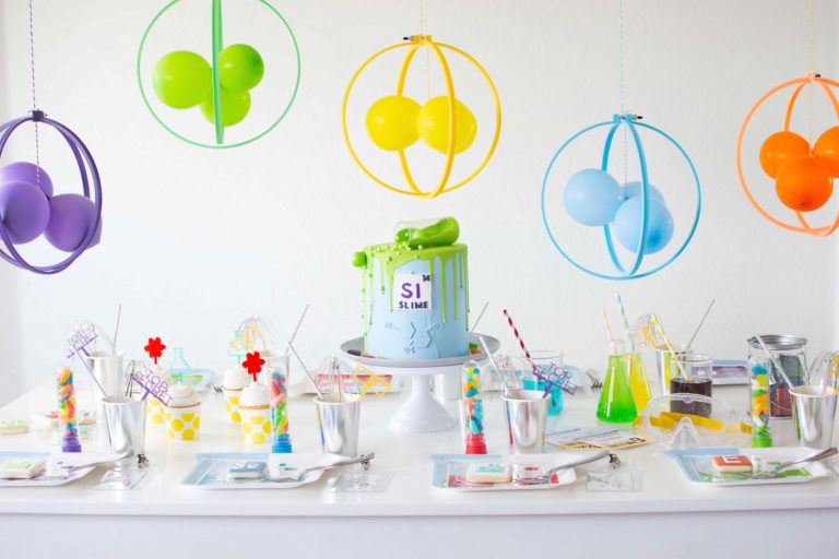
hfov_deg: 37.9
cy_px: 280
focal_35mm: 52
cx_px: 420
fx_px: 1223
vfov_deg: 25.8
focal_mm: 35
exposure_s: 1/60
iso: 200
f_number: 3.5
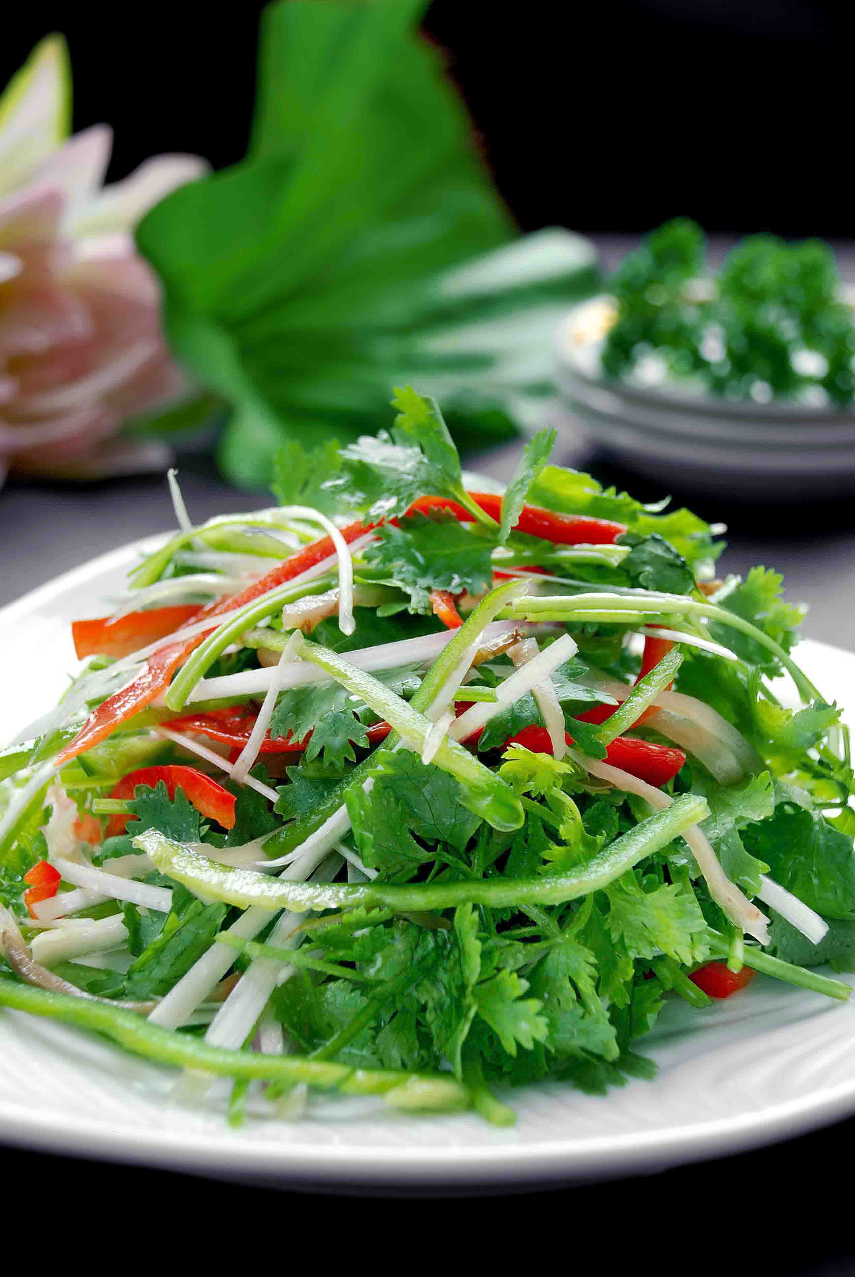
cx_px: 428
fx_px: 2557
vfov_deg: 28.0
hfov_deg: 19.0
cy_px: 638
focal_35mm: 72
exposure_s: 1/8
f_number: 5.6
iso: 100
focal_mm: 48
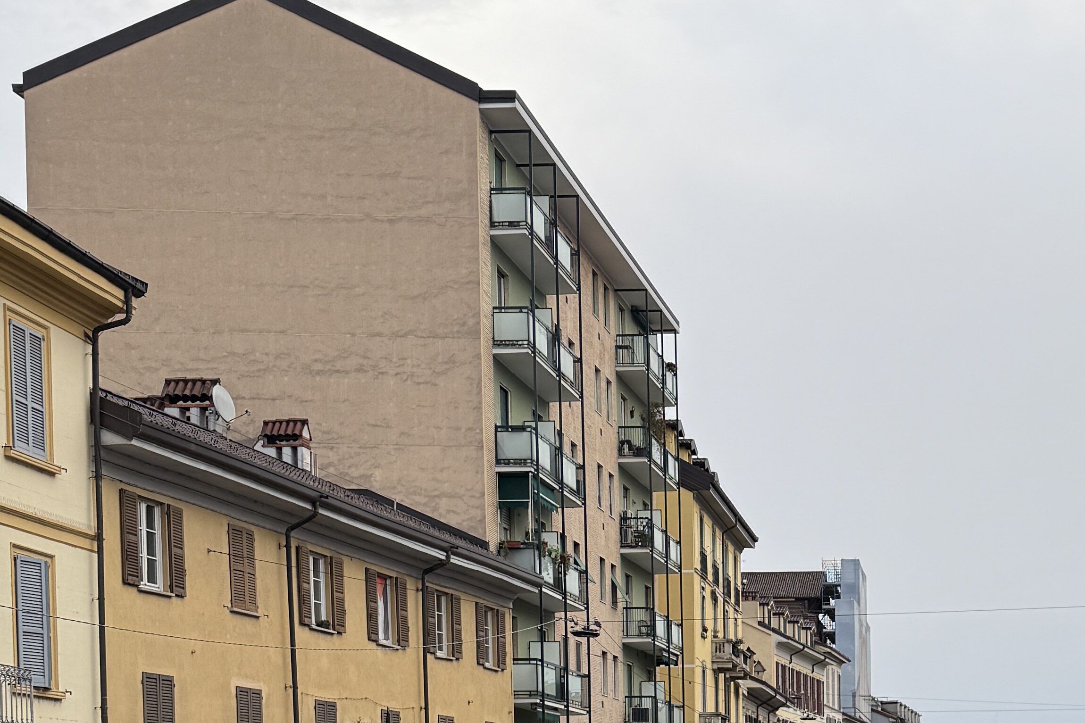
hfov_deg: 31.2
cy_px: 906
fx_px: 1868
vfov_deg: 20.3
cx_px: 935
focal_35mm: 62
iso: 80
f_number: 1.78
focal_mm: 6.76
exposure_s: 1/567
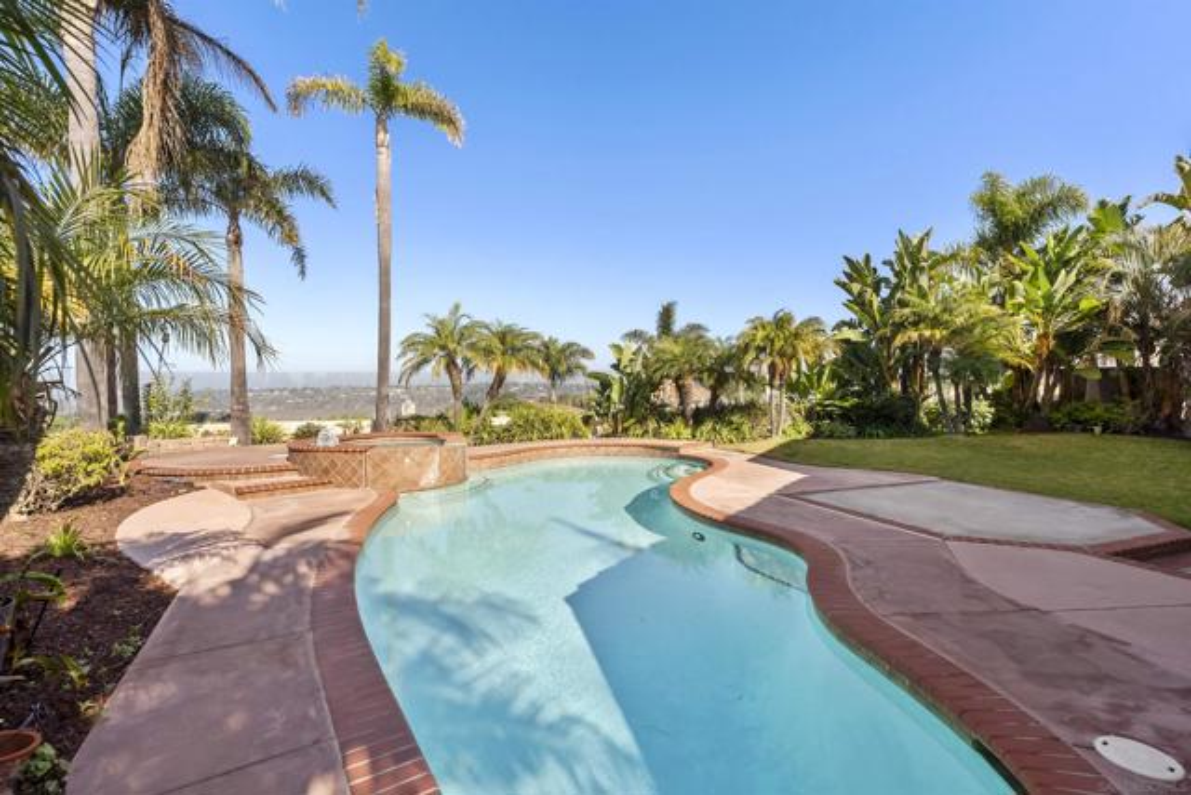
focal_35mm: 16
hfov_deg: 96.7
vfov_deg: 73.8
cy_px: 398
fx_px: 529
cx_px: 596
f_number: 8
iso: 500
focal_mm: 16
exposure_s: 1/640
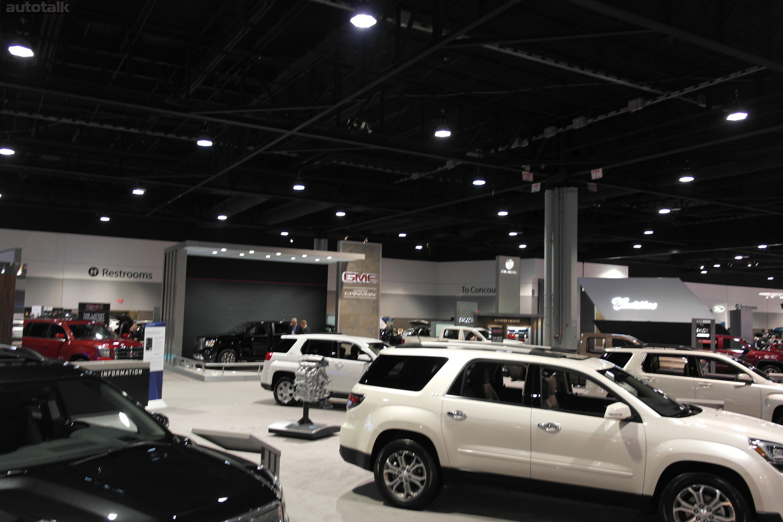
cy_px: 261
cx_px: 392
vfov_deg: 43.6
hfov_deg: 61.9
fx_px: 652
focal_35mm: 30
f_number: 3.5
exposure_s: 1/25
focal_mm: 20
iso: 400
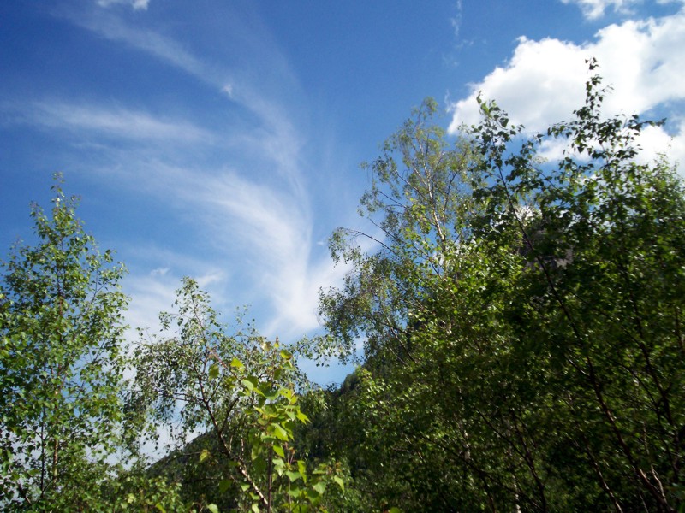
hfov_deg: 51.4
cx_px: 342
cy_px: 256
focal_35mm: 36
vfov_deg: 39.7
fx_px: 712
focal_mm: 5.9
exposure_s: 1/799
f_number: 4.5
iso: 100
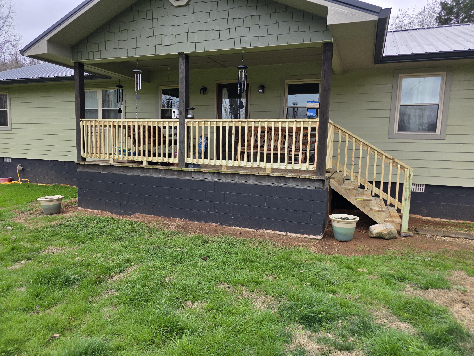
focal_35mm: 23
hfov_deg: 73.9
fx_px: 315
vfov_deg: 58.9
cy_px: 178
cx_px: 237
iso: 40
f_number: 1.7
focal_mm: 6.3
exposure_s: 1/359
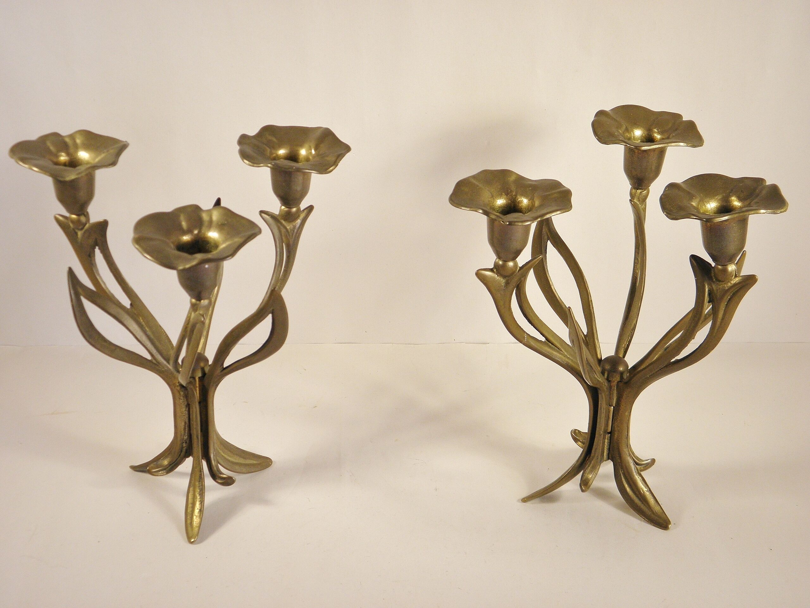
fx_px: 1381
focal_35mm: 59
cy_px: 304
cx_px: 405
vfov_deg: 24.8
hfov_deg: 32.7
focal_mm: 10.6
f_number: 4.1
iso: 100
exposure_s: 1/80
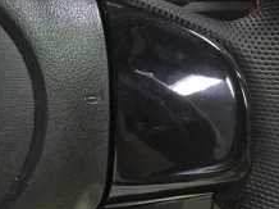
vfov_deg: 15.4
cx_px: -97
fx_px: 773
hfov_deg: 18.8
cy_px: 97
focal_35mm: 96
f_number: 2.2
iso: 320
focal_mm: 4.15
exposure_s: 1/15
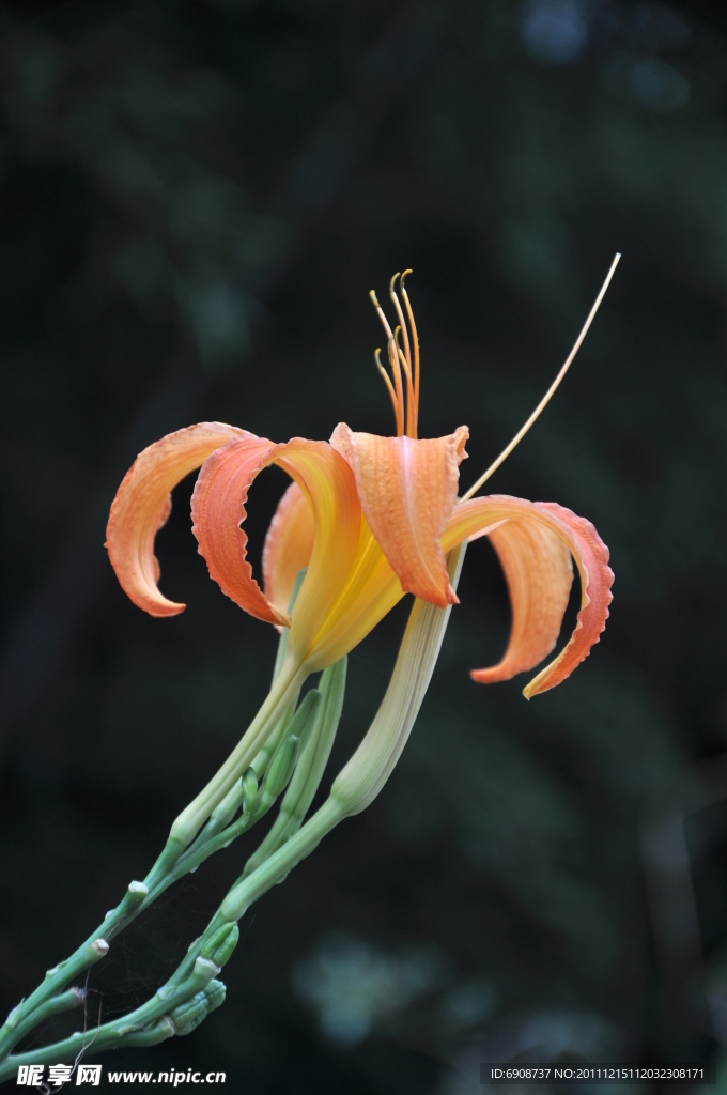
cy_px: 548
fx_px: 4100
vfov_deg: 15.2
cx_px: 364
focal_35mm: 135
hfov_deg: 10.1
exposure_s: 1/160
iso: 200
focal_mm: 90
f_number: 5.6
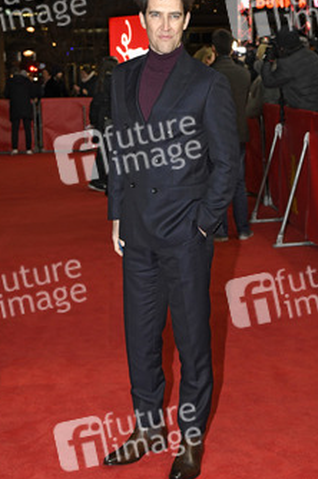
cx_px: 169
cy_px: 222
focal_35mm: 61
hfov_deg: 22.2
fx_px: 810
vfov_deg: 32.9
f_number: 4.5
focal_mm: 34
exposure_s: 1/200
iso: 1600
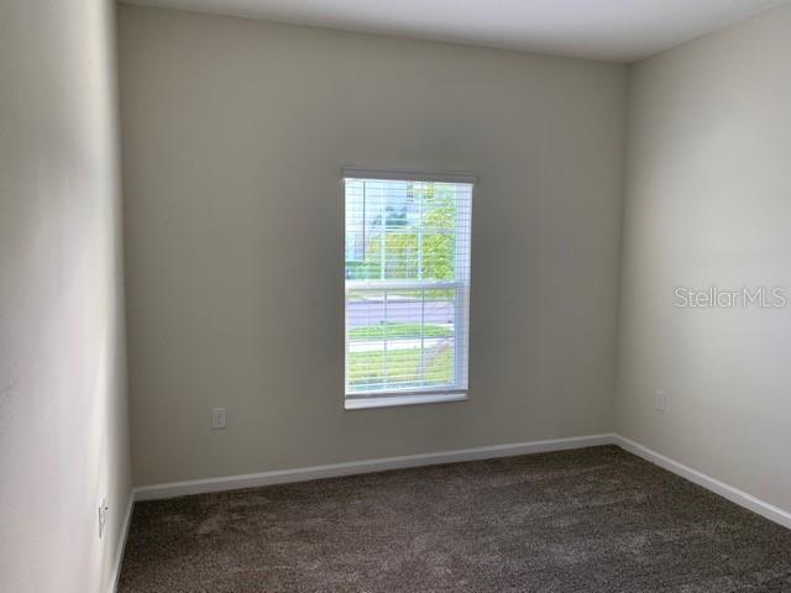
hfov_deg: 67.3
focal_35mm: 26
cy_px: 296
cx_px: 396
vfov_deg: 53.1
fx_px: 594
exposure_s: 1/60
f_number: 1.8
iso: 64
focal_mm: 4.25
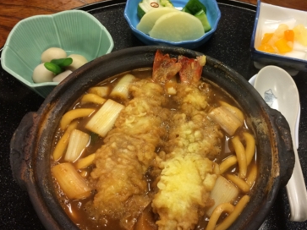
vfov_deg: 39.6
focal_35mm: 36
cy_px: 111
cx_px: 186
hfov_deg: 51.0
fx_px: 319
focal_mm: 4.15
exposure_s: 1/30
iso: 100
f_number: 2.2
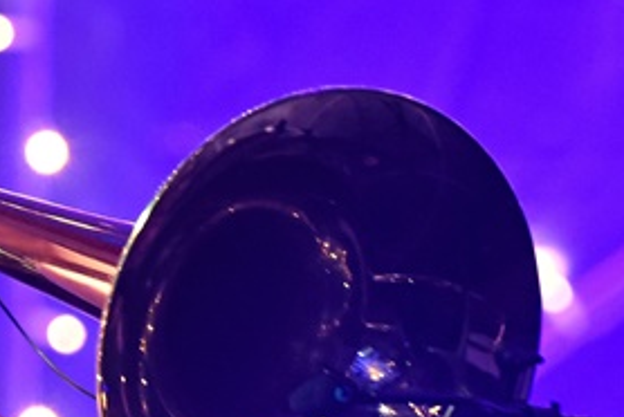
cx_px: -88
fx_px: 10550
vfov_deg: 2.3
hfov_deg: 3.4
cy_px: 421
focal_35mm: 608
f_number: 5.6
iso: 3200
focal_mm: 165
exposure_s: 1/125
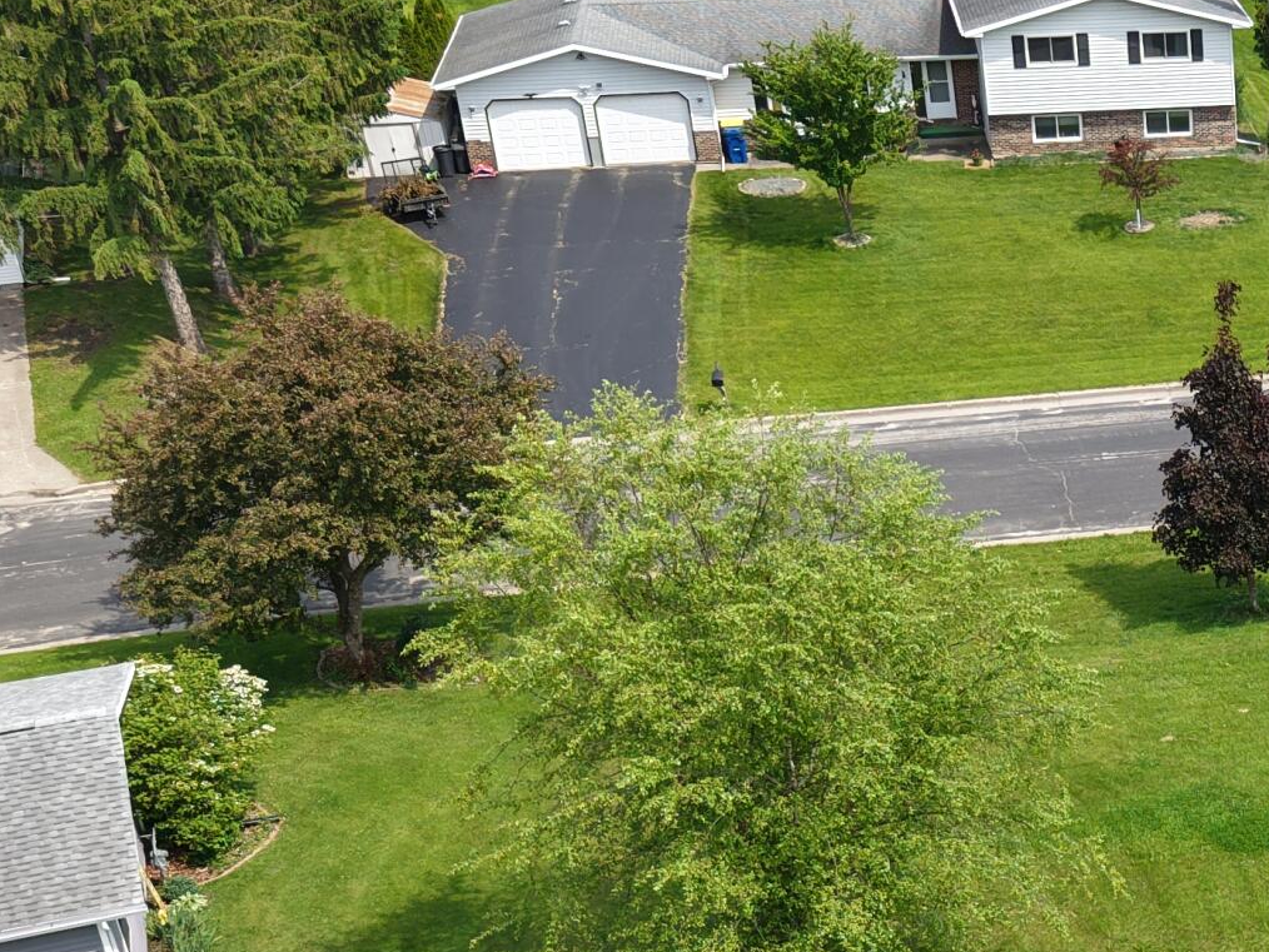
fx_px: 2603
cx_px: 1574
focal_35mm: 71
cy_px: 927
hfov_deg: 24.5
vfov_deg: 20.2
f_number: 1.8
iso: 100
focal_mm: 8.67
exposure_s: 1/1500
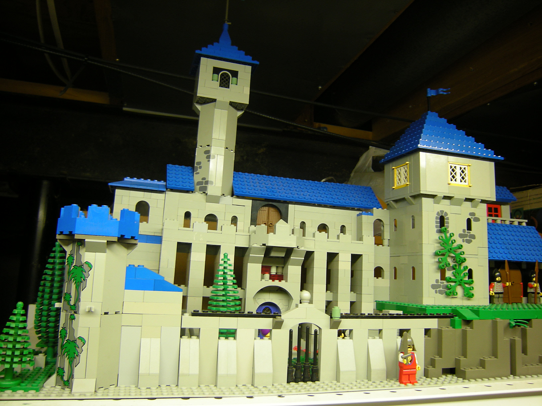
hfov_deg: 63.4
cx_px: 271
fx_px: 438
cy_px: 203
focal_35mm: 28
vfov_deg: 49.7
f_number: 2.8
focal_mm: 4.7
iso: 64
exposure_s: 1/17.1
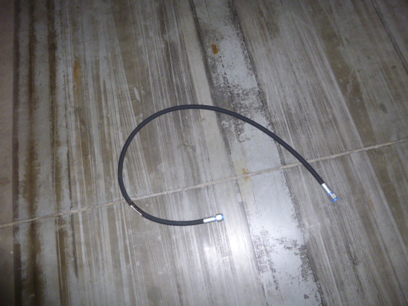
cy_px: 153
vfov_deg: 54.9
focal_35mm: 25
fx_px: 295
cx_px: 204
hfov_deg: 69.4
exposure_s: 1/60
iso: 125
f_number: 3.1
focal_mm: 4.5
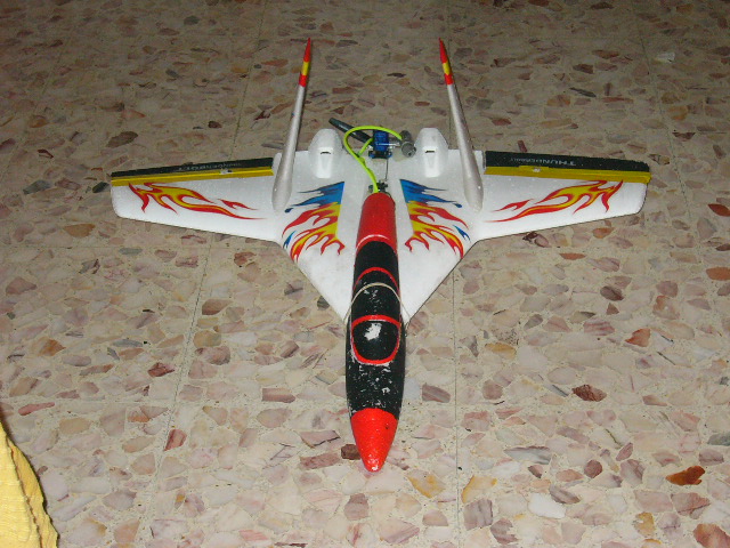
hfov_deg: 27.8
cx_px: 365
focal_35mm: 70
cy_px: 274
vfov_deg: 21.0
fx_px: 1476
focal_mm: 11.6
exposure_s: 1/60
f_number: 4
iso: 200
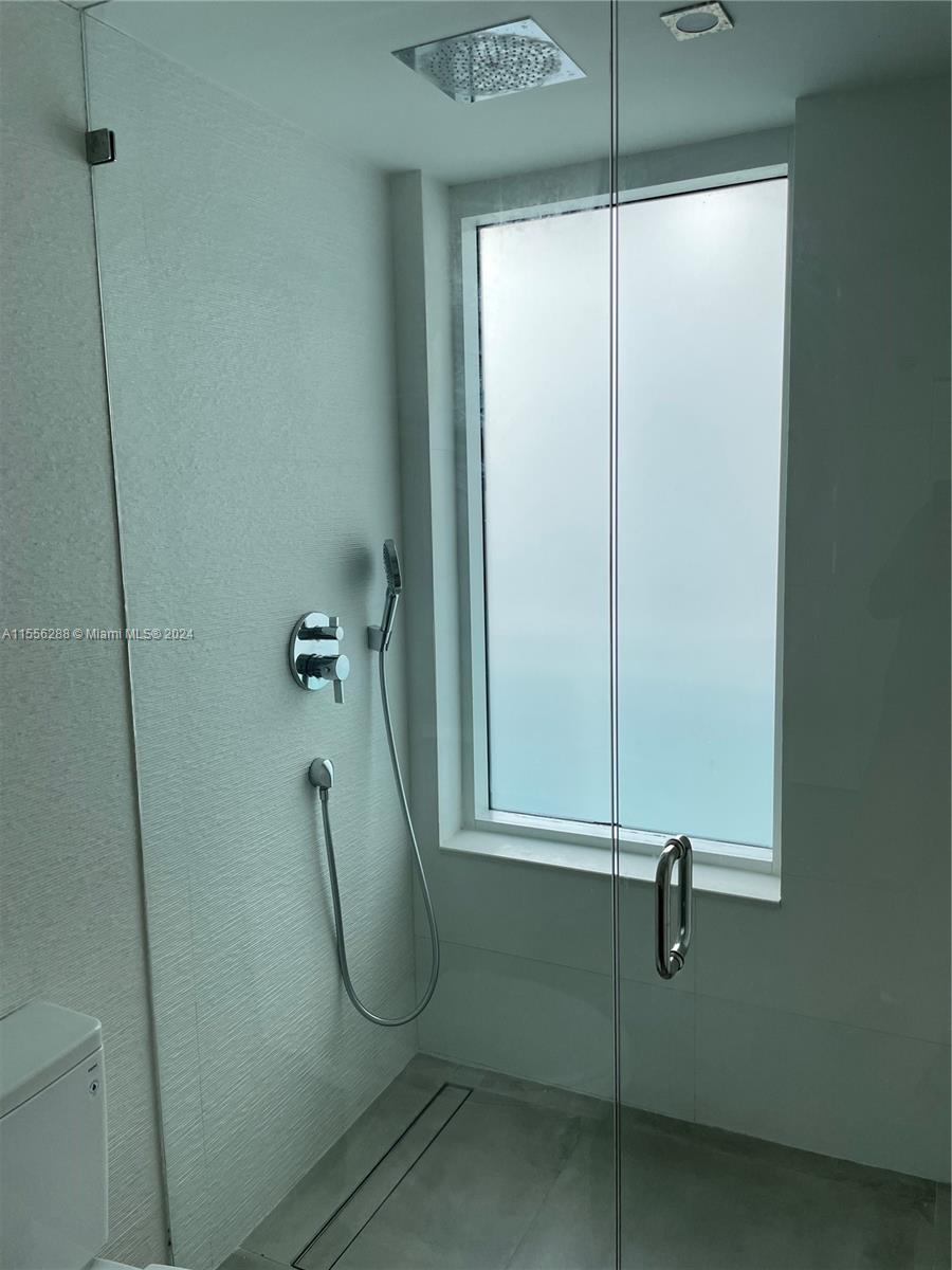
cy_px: 635
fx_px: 953
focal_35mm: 26
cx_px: 476
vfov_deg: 67.3
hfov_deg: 53.1
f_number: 1.6
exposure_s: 1/121
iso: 80
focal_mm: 4.2
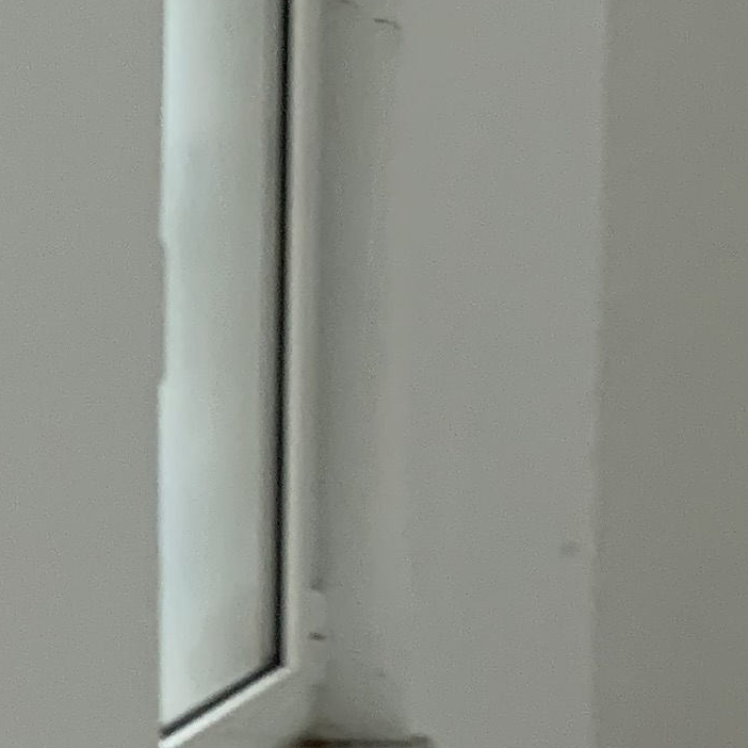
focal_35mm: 132
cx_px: -372
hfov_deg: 12.6
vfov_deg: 13.2
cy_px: 607
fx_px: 3227
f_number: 1.8
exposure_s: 1/60
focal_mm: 4.25
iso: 160
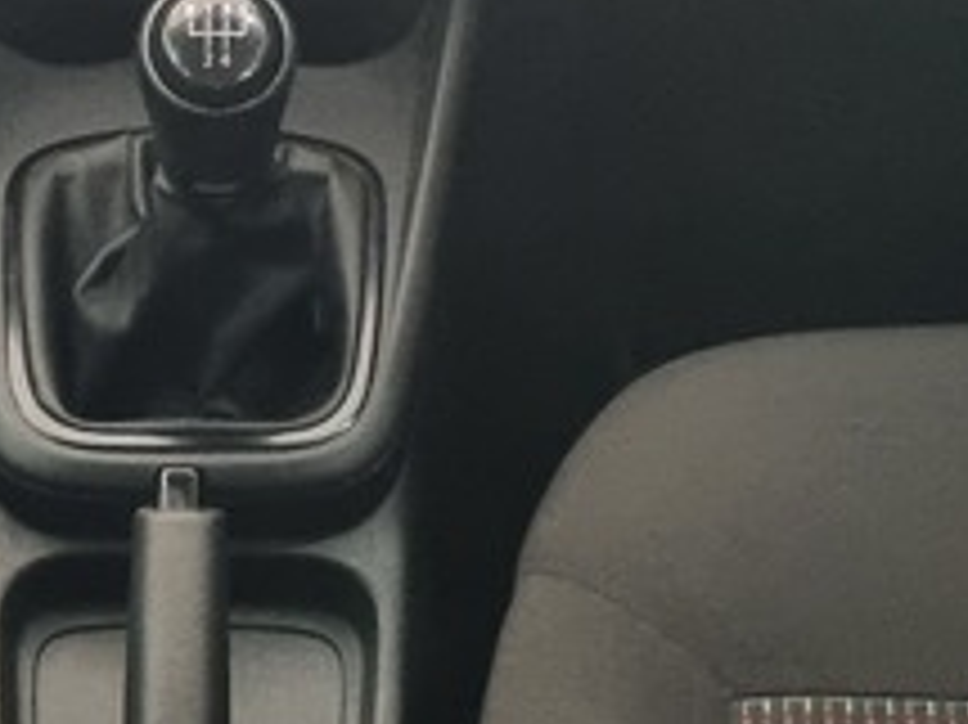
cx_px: 162
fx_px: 3466
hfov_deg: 15.8
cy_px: -265
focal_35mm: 124
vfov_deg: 11.6
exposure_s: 1/50
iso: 800
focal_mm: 5.4
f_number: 1.8
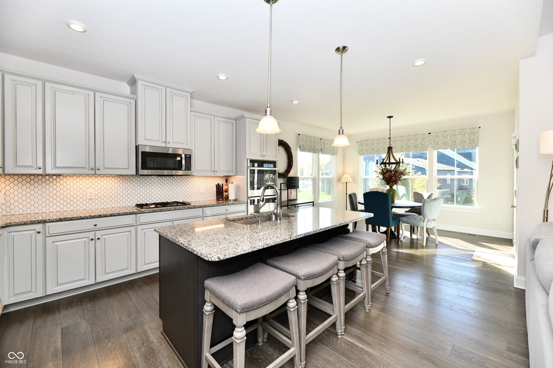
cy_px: 184
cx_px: 276
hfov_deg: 104.3
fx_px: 215
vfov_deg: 81.2
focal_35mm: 14
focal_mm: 14
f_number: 6.3
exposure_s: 1/160
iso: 640
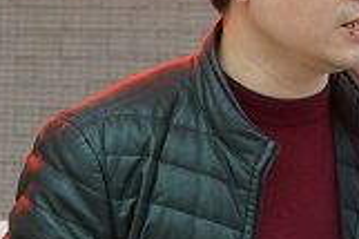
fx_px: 4602
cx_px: 288
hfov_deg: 4.5
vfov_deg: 3.0
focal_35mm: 462
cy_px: 145
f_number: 5.6
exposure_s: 1/30
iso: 1600
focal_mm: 83
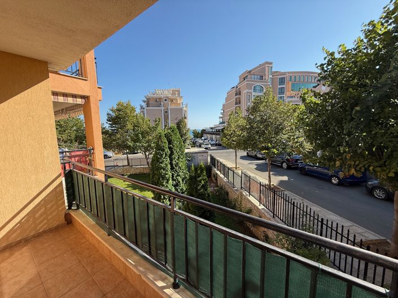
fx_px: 161
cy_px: 149
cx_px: 199
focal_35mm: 14
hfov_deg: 102.1
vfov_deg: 85.6
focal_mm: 2.22
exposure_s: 1/901
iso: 50
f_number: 2.2
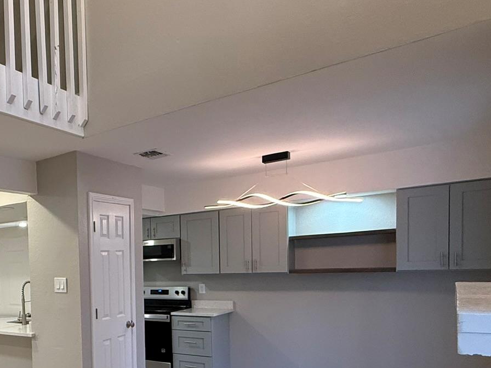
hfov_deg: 46.9
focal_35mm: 32
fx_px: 454
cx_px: -4
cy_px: 287
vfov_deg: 42.4
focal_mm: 2.22
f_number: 2.2
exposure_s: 1/120
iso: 250
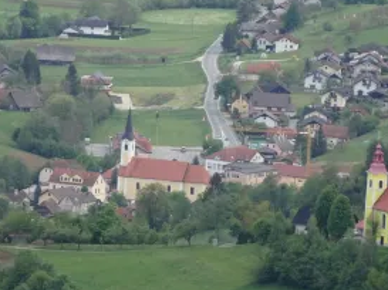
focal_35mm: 537
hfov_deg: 3.7
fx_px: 6011
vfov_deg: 2.8
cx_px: 213
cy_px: 101
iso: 200
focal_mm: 62.47
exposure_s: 1/250
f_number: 6.3
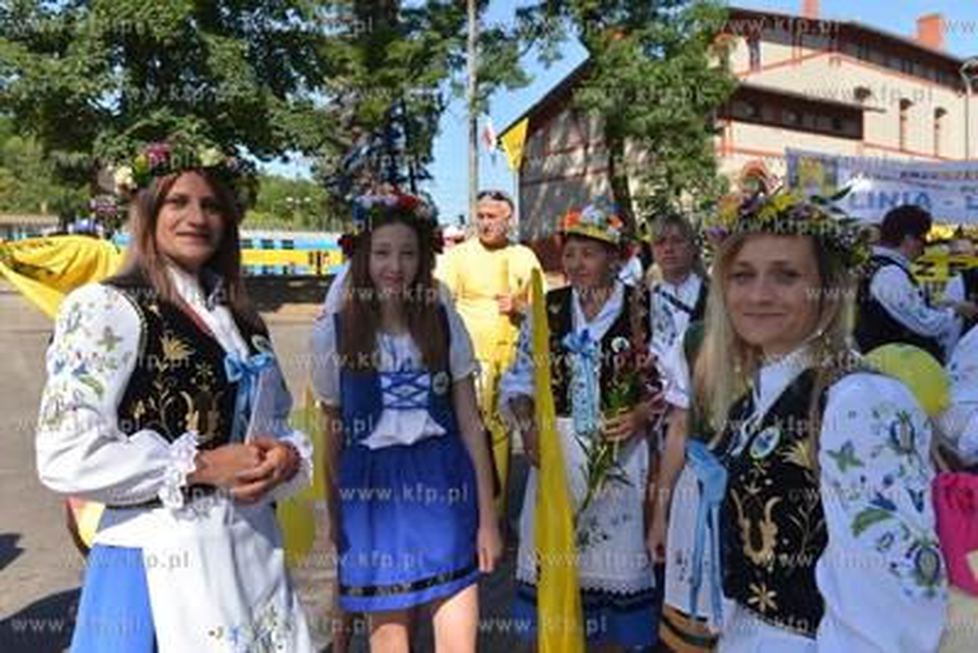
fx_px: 870
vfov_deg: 41.1
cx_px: 489
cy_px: 326
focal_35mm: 32
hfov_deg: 58.7
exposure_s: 1/800
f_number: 5.6
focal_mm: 32
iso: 250
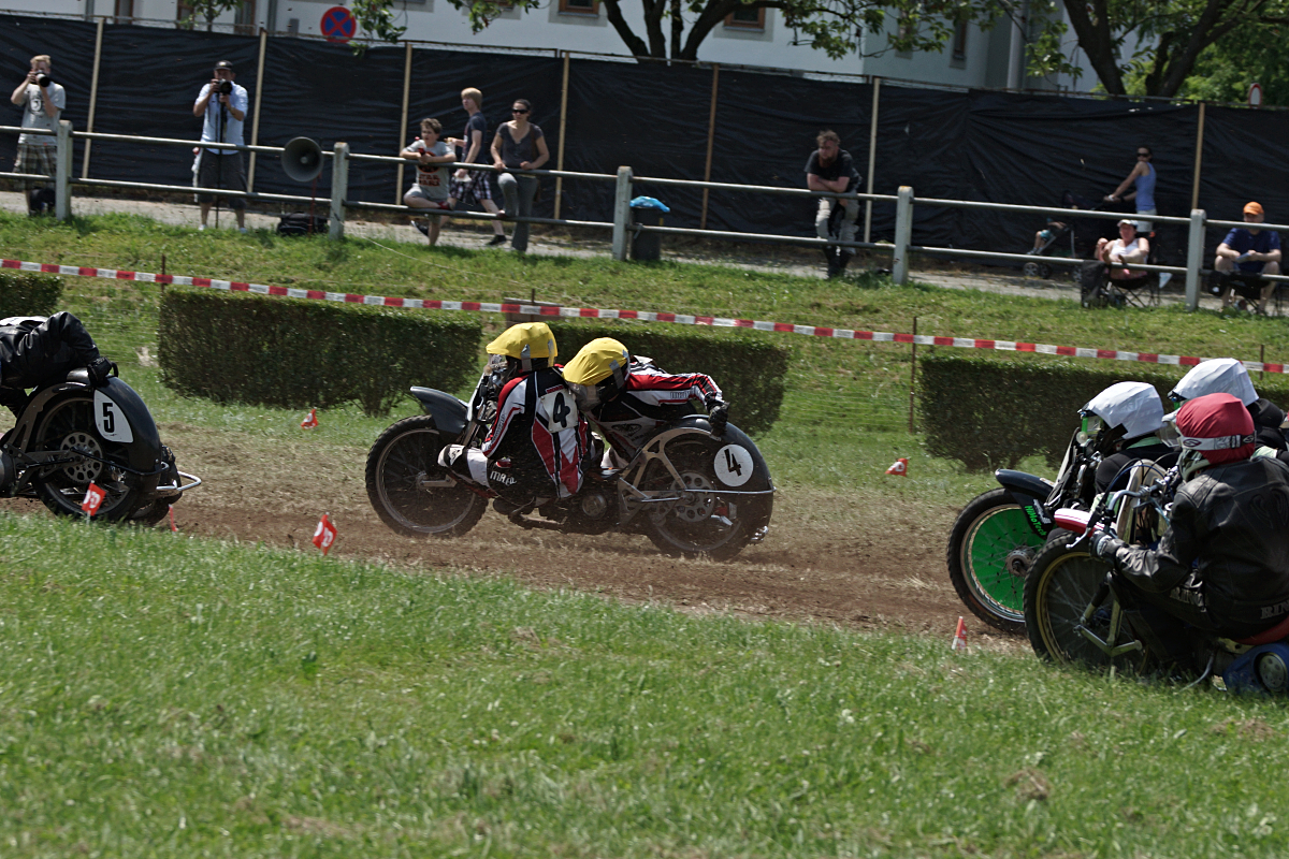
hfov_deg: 9.1
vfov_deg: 6.1
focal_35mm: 225
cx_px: 644
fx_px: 8056
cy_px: 430
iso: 200
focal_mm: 150
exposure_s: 1/800
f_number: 7.1
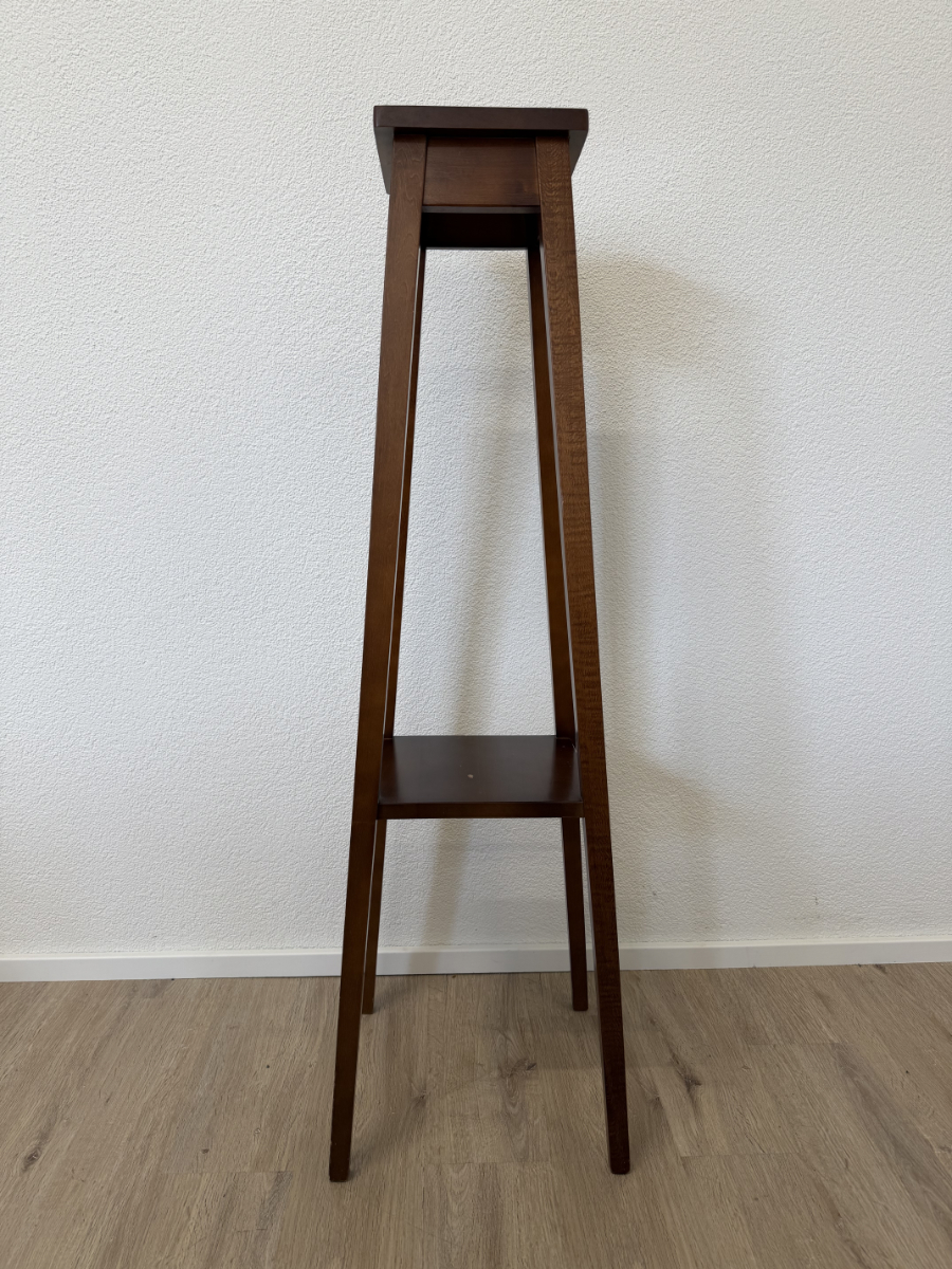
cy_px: 634
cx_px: 476
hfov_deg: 56.8
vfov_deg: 71.6
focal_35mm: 24
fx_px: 880
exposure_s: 1/100
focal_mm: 6.8
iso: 64
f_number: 1.8
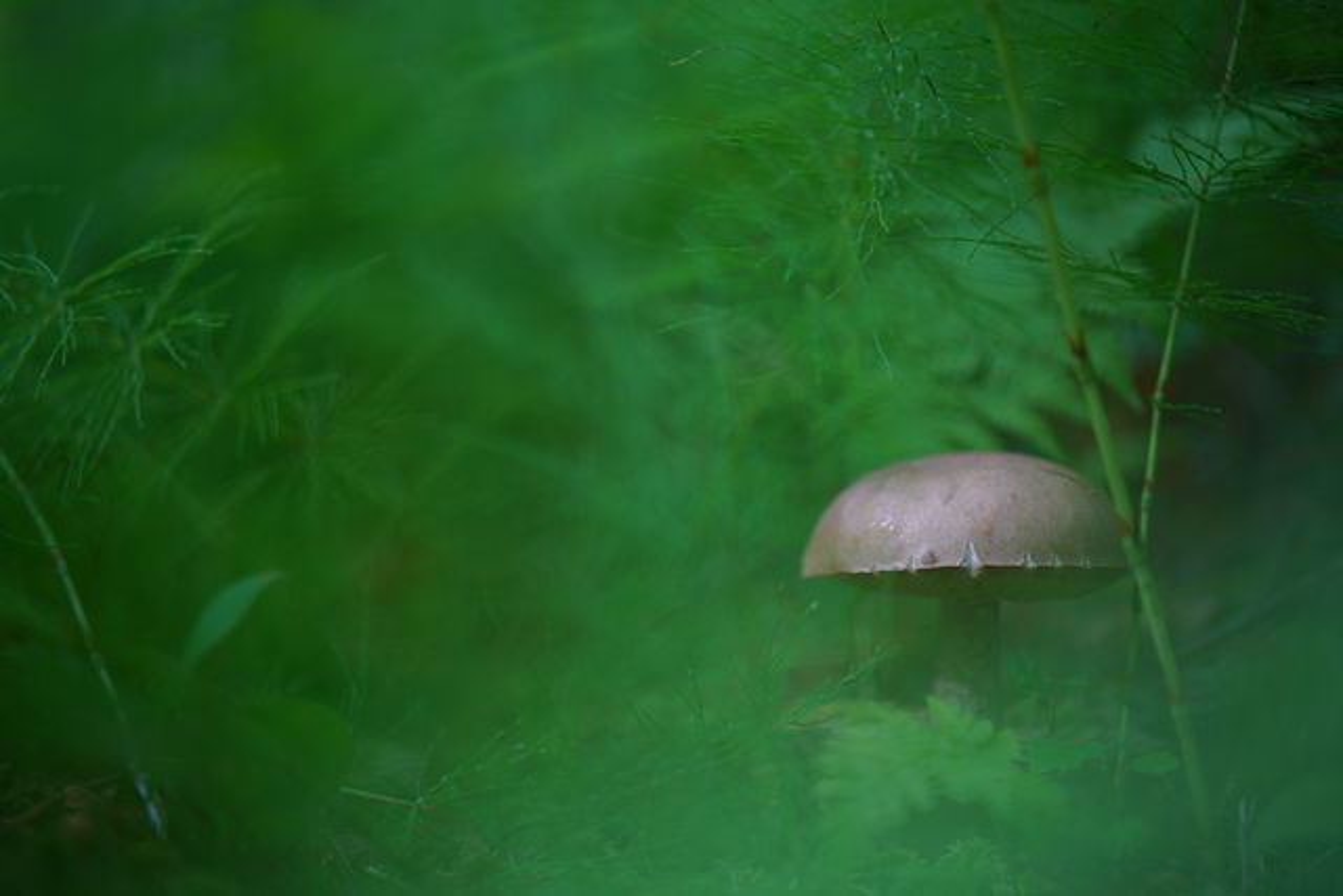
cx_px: 672
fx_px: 1679
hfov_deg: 43.6
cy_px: 448
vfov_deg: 29.9
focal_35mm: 45
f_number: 1.8
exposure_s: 1/500
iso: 100
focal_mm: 45
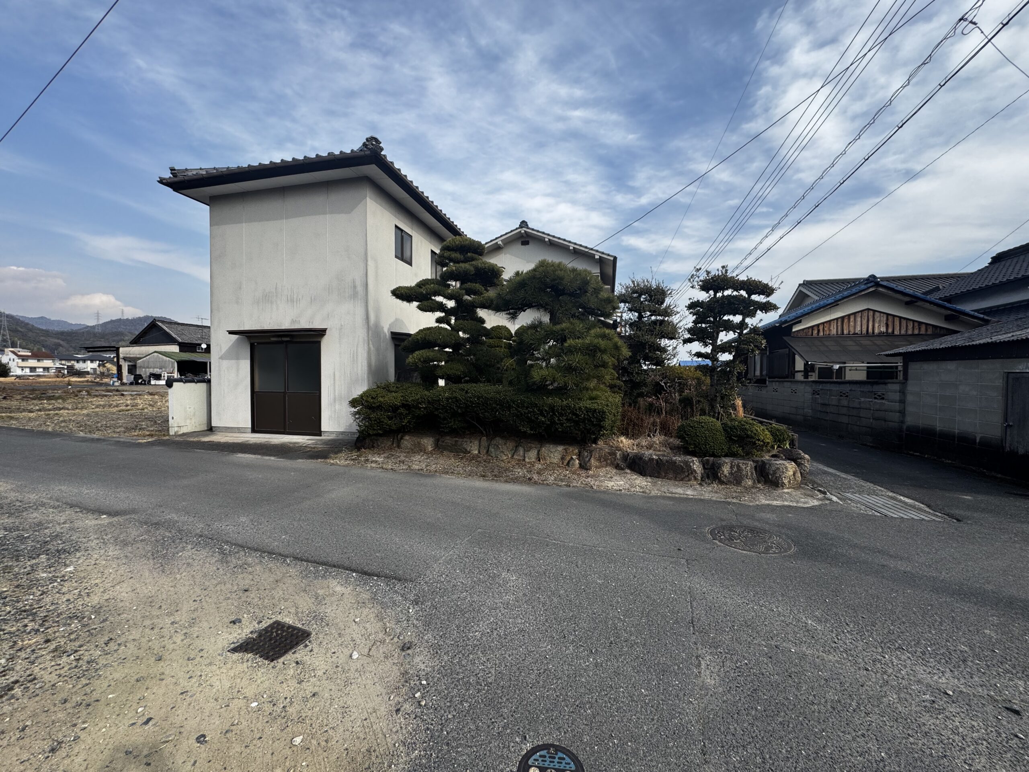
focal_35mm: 14
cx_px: 514
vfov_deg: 85.7
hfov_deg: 102.1
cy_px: 386
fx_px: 416
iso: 40
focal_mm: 2.22
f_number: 2.2
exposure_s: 1/713
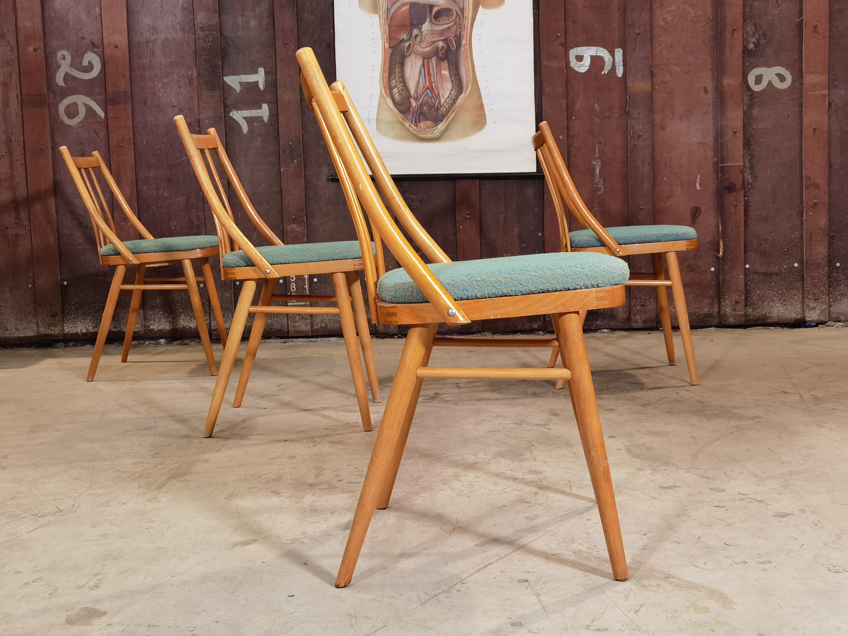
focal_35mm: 41
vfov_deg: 35.1
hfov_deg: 45.8
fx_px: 1004
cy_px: 318
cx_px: 424
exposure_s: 1/50
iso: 125
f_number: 1.9
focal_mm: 6.71
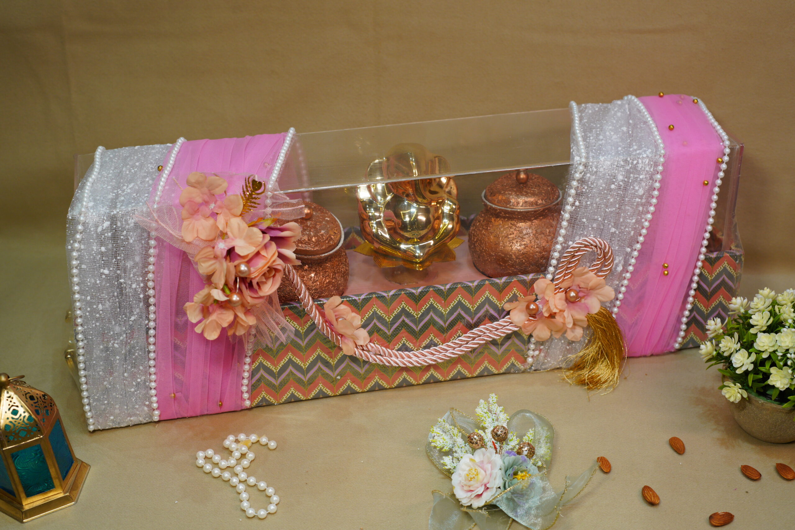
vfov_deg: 27.0
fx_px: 1104
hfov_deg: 39.6
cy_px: 265
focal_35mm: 50
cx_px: 398
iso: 800
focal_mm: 50
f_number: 5
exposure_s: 1/200
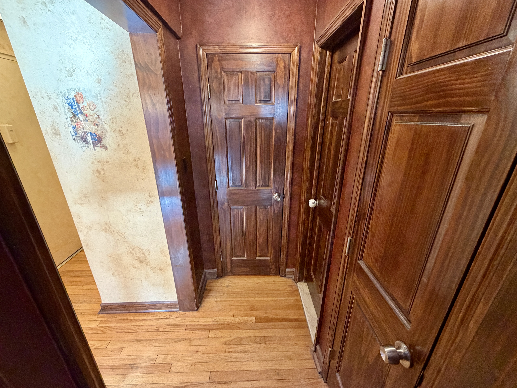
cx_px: 258
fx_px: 209
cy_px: 194
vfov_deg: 85.7
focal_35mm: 14
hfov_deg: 102.1
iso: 400
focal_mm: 2.22
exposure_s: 1/60
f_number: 2.2
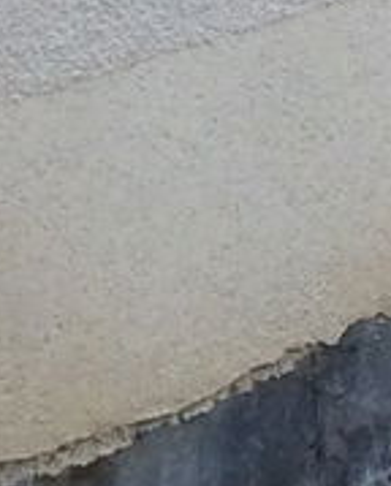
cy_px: -517
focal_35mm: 278
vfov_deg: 6.7
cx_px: 1434
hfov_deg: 5.1
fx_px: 4008
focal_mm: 3.3
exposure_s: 1/189
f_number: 2.4
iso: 32
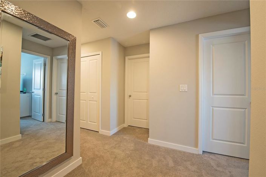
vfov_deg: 81.2
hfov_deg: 104.3
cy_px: 88
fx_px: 103
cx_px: 133
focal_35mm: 14
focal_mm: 14
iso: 400
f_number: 10
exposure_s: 1/6
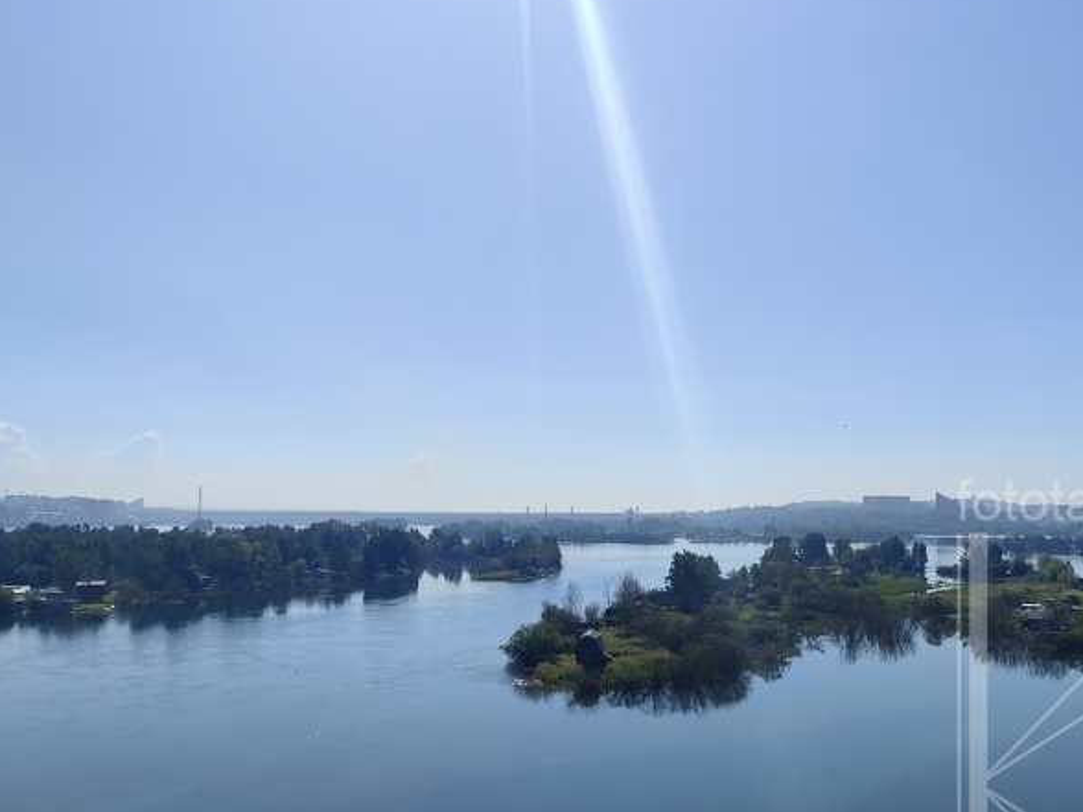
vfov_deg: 45.2
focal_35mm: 31
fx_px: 970
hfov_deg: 57.4
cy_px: 490
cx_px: 696
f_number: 1.65
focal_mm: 6.19
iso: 50
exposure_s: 1/2150
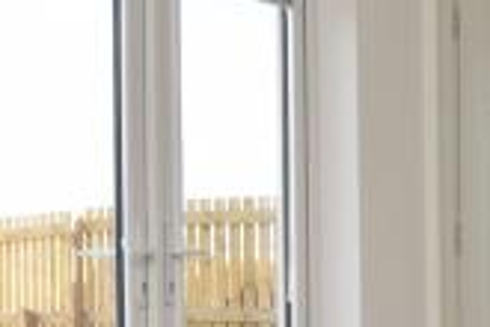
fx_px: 1266
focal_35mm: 93
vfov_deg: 14.6
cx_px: 425
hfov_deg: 21.5
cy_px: 275
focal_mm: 10
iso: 200
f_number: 5.6
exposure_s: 1/125
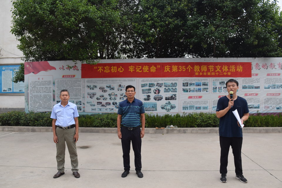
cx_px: 141
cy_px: 94
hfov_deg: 67.4
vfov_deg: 47.9
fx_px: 211
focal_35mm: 27
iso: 400
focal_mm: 18
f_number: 7.1
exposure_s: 1/200
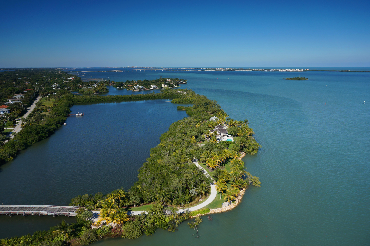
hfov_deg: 73.8
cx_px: 185
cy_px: 123
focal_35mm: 24
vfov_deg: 53.0
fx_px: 246
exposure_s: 1/500
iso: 100
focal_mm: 16
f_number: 6.3
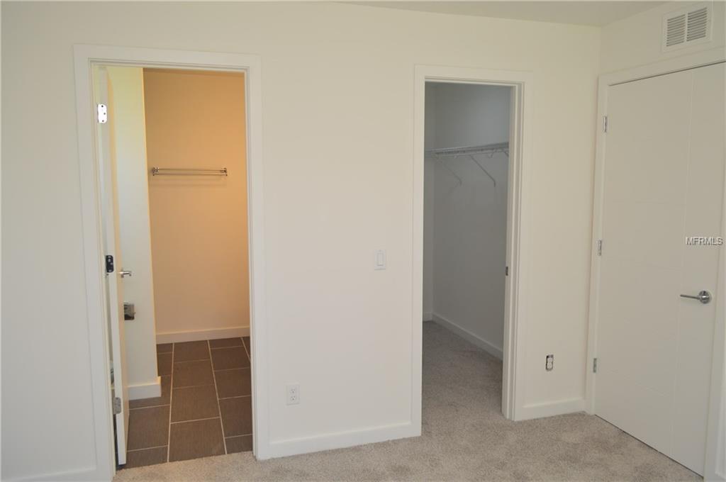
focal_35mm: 27
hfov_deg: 67.4
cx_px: 363
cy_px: 241
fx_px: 544
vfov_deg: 47.8
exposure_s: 1/80
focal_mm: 18
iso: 400
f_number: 4.5
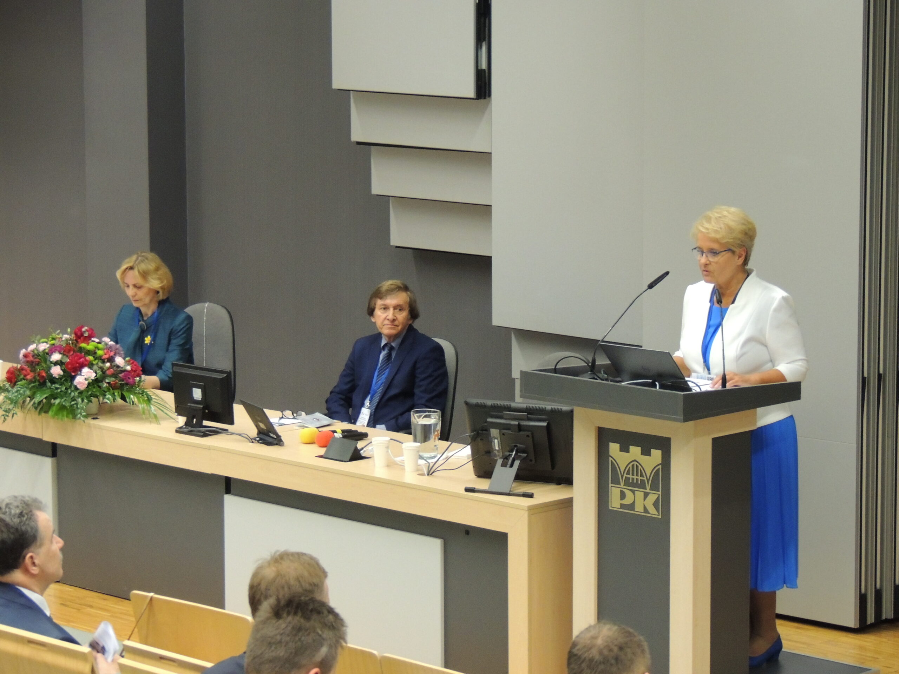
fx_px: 3116
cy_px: 337
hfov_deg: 16.4
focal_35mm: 120
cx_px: 450
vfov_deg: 12.3
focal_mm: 21.4
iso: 800
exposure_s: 1/20
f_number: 4.2
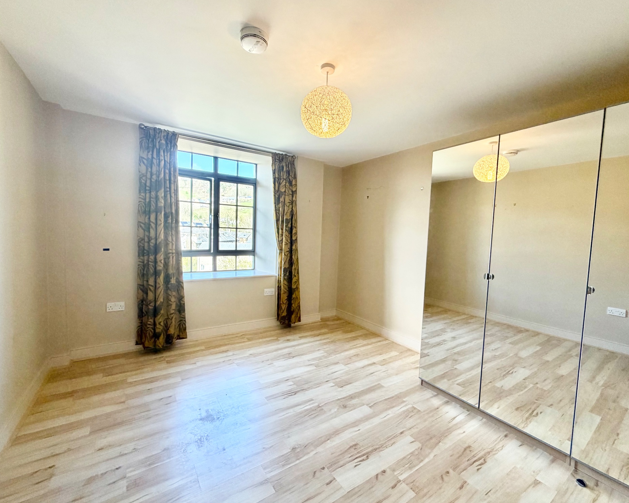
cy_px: 251
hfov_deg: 96.8
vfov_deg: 84.0
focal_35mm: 15
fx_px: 279
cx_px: 314
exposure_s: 1/100
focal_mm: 2.22
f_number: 2.2
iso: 250
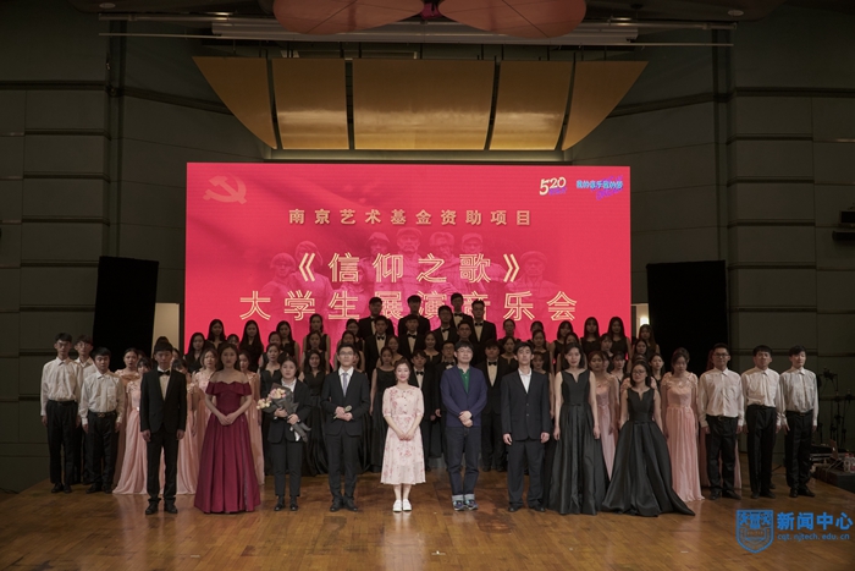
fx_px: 891
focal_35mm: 38
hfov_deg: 51.3
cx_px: 428
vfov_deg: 35.5
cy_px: 286
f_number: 5
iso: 400
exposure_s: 1/60
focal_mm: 25
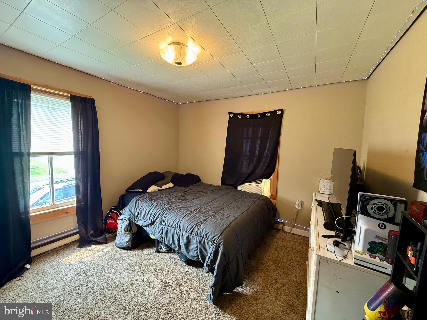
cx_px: 214
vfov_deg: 85.7
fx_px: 173
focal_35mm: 14
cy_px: 160
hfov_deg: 102.1
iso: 500
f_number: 2.2
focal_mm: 2.22
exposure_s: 1/60
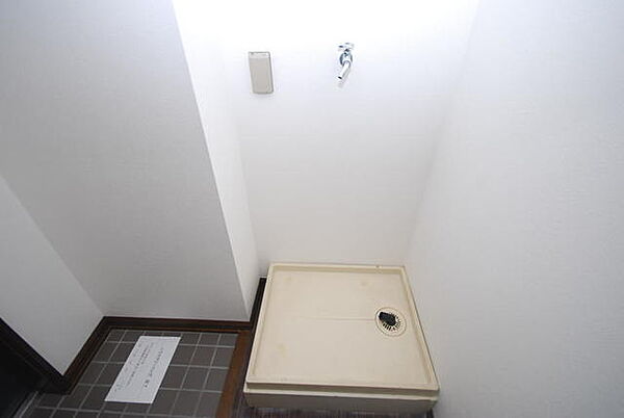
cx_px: 312
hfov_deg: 94.9
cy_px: 209
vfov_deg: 72.2
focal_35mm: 16
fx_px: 286
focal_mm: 11
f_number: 4.2
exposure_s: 1/60
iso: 200
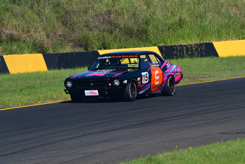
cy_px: 82
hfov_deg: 4.4
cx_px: 122
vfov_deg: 3.0
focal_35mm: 465
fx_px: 3166
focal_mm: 310
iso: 400
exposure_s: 1/640
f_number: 13
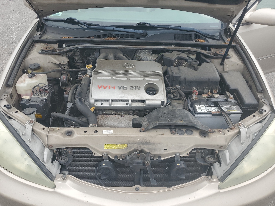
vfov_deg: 53.1
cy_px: 103
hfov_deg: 67.3
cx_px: 138
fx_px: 207
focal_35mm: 26
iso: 50
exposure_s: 1/833
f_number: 1.5
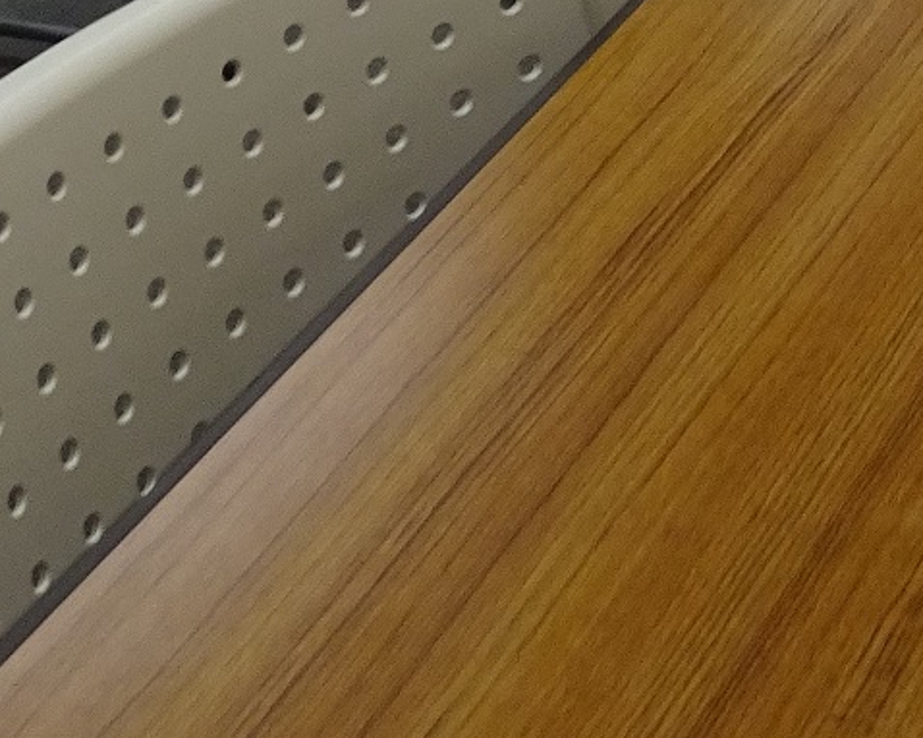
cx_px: 1189
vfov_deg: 11.2
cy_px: -891
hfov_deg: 15.3
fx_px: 3277
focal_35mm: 120
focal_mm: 4.1
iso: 100
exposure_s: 1/30
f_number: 3.5
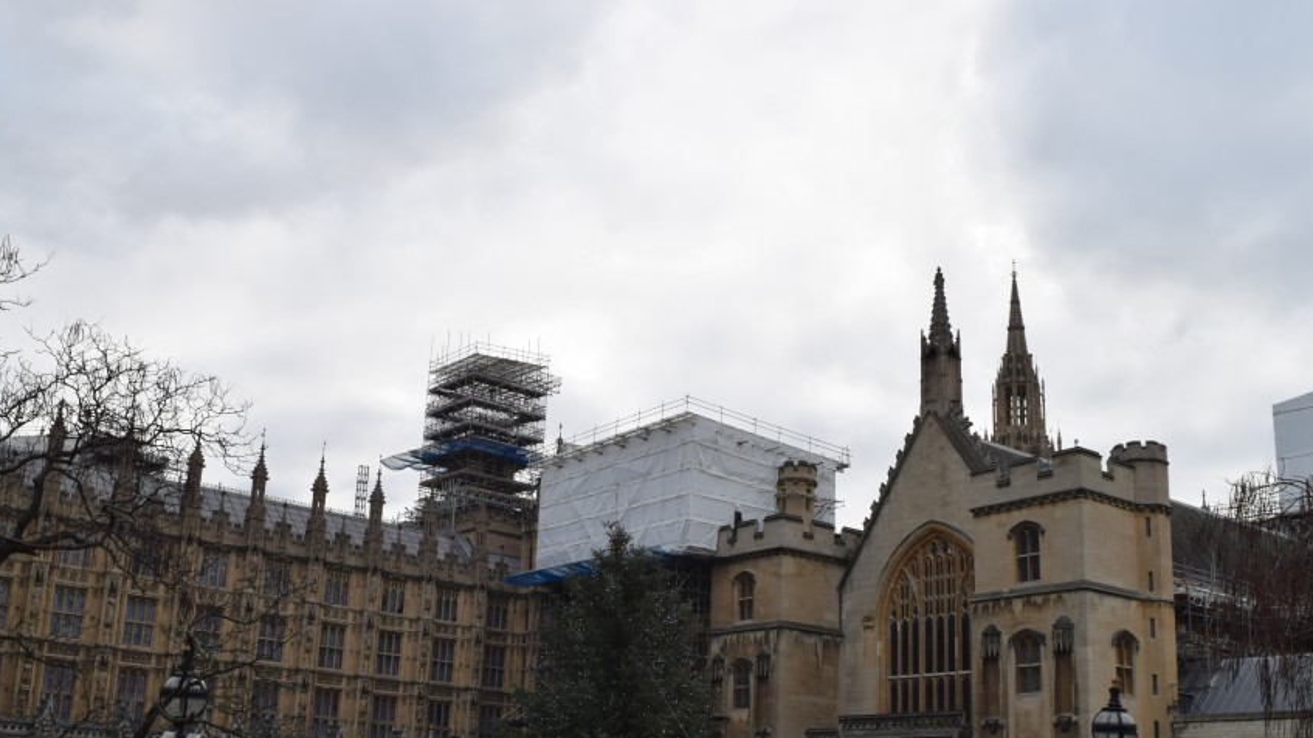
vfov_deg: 30.9
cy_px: 490
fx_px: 1323
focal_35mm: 38
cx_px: 603
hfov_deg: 52.7
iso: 400
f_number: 8
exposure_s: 1/250
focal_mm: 20
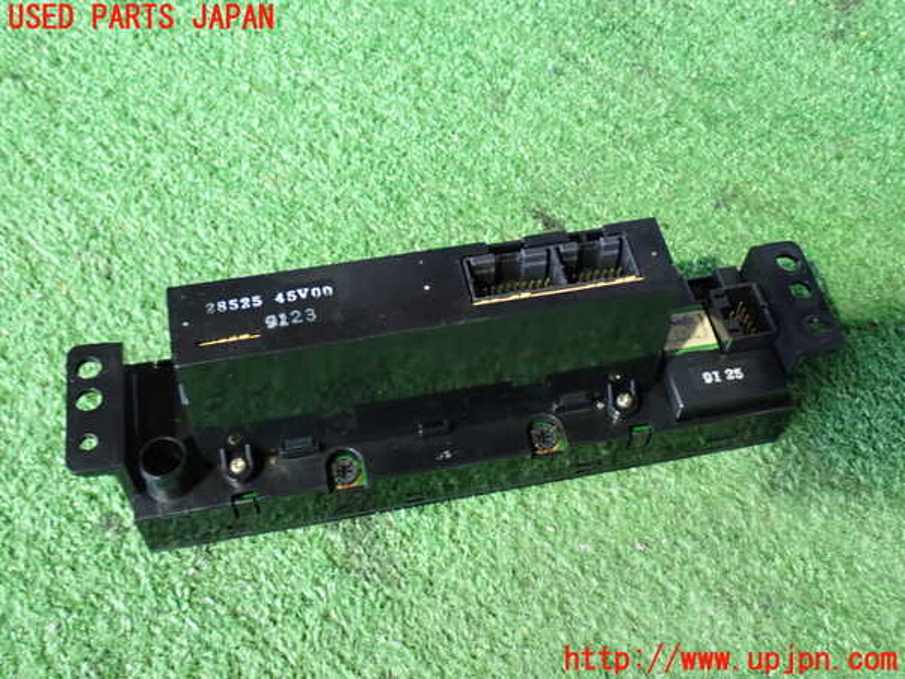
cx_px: 452
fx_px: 1072
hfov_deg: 45.8
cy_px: 340
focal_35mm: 41
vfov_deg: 35.1
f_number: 2.8
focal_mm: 7.31
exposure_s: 1/15
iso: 800
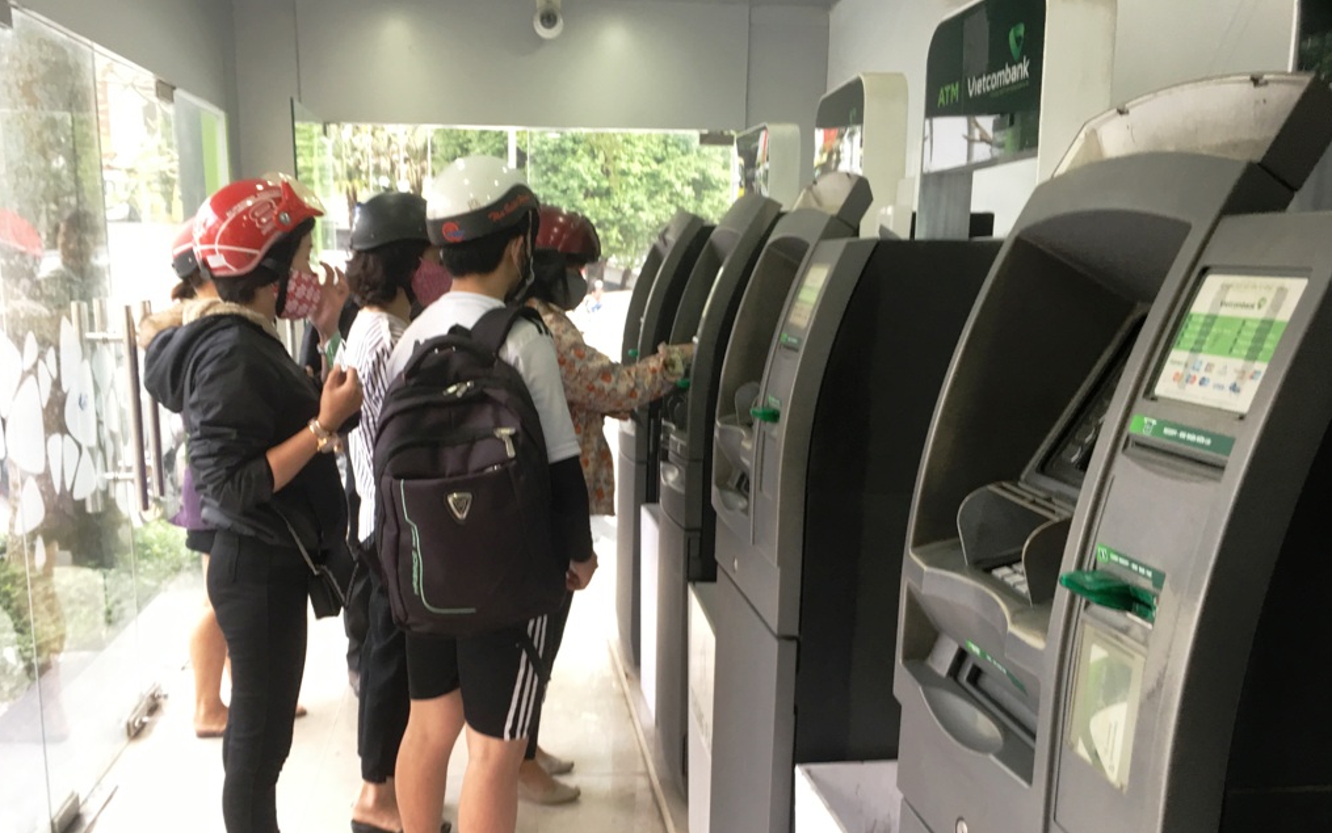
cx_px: 664
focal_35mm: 31
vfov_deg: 40.4
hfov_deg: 61.2
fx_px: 1126
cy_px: 501
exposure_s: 1/33
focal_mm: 4.15
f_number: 2.2
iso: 40
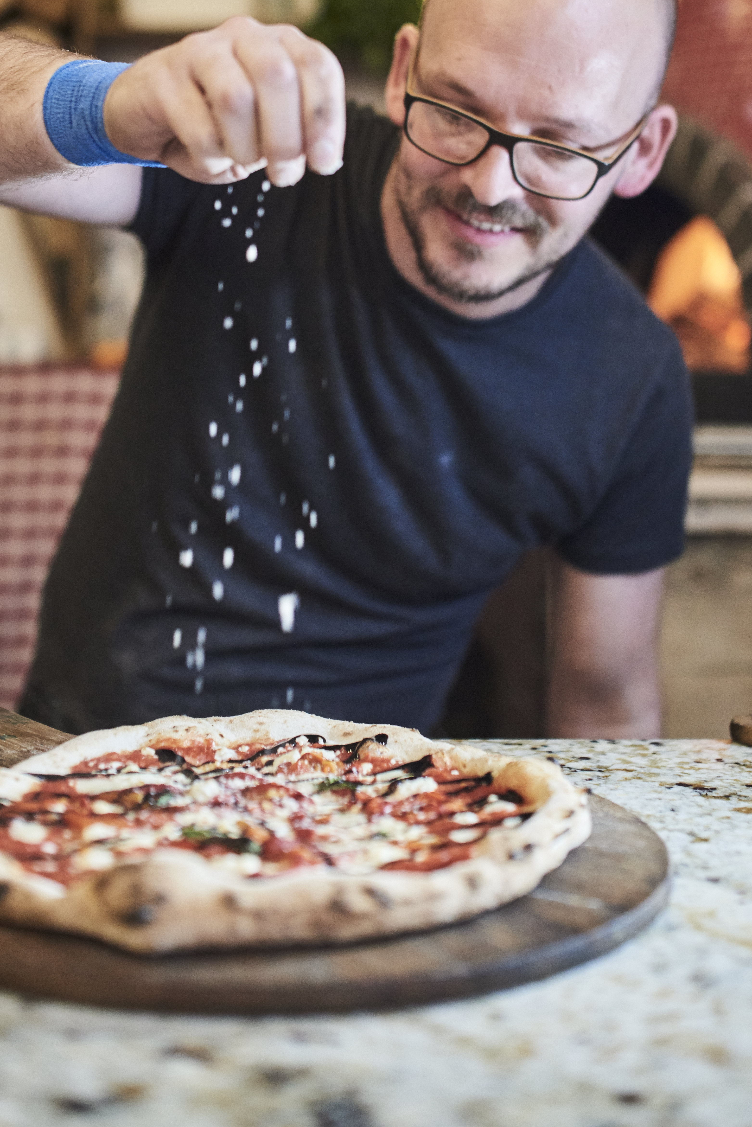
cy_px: 274
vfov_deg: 35.4
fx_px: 1722
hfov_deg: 24.6
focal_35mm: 55
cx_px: 333
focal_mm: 35
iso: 1250
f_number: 1.8
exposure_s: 1/320
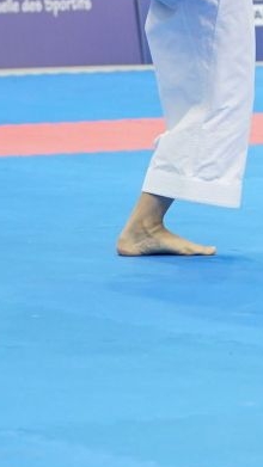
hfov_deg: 3.4
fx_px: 4425
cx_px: 471
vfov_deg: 6.0
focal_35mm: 357
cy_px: -158
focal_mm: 74
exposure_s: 1/500
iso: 2000
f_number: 2.8
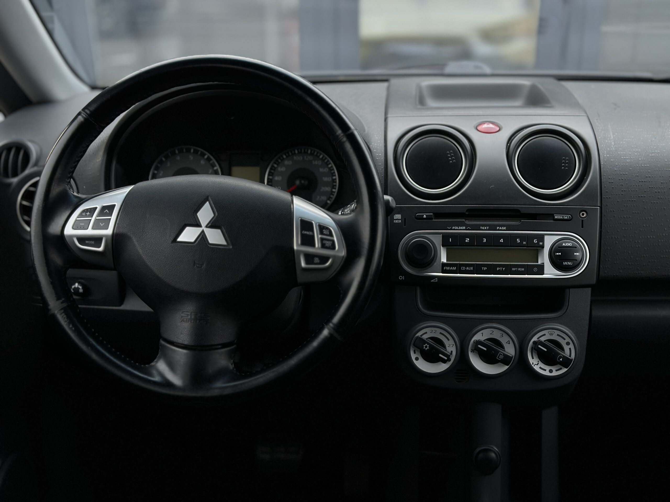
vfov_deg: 30.3
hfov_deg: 39.7
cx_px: 335
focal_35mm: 48
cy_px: 251
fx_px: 929
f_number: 1.78
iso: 125
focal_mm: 6.86
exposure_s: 1/109
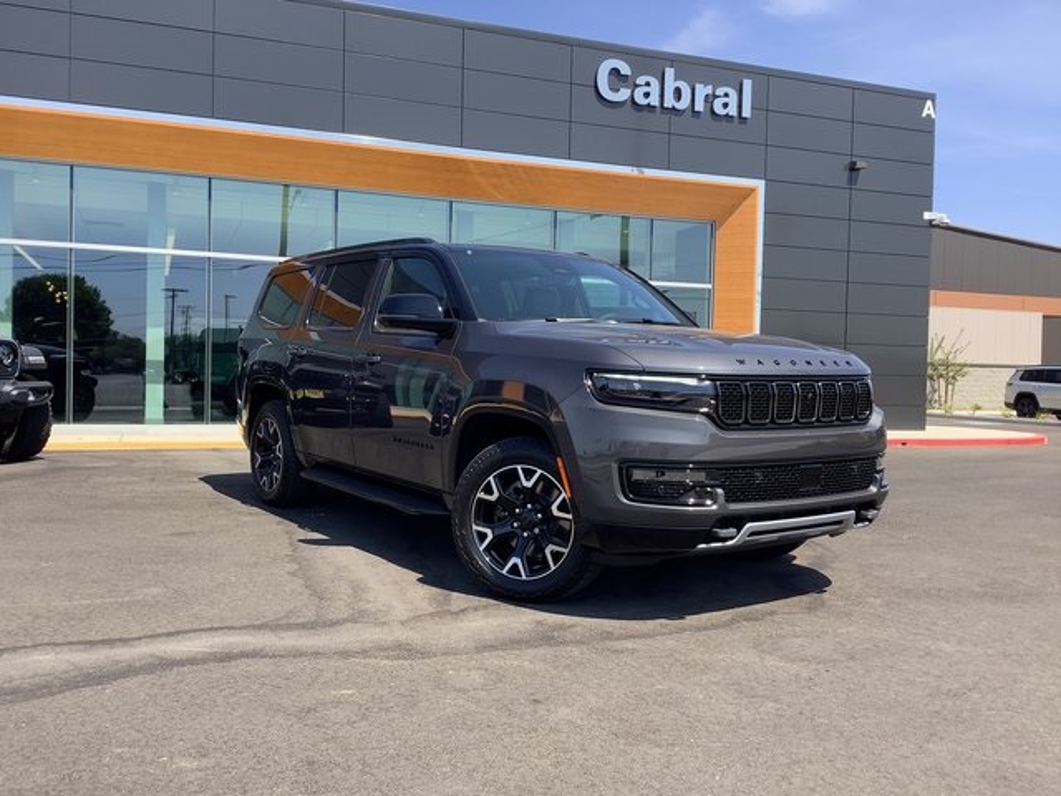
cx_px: 530
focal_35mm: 31
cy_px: 398
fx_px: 950
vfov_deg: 45.4
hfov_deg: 58.4
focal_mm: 3.3
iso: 25
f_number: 2.4
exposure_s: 1/599
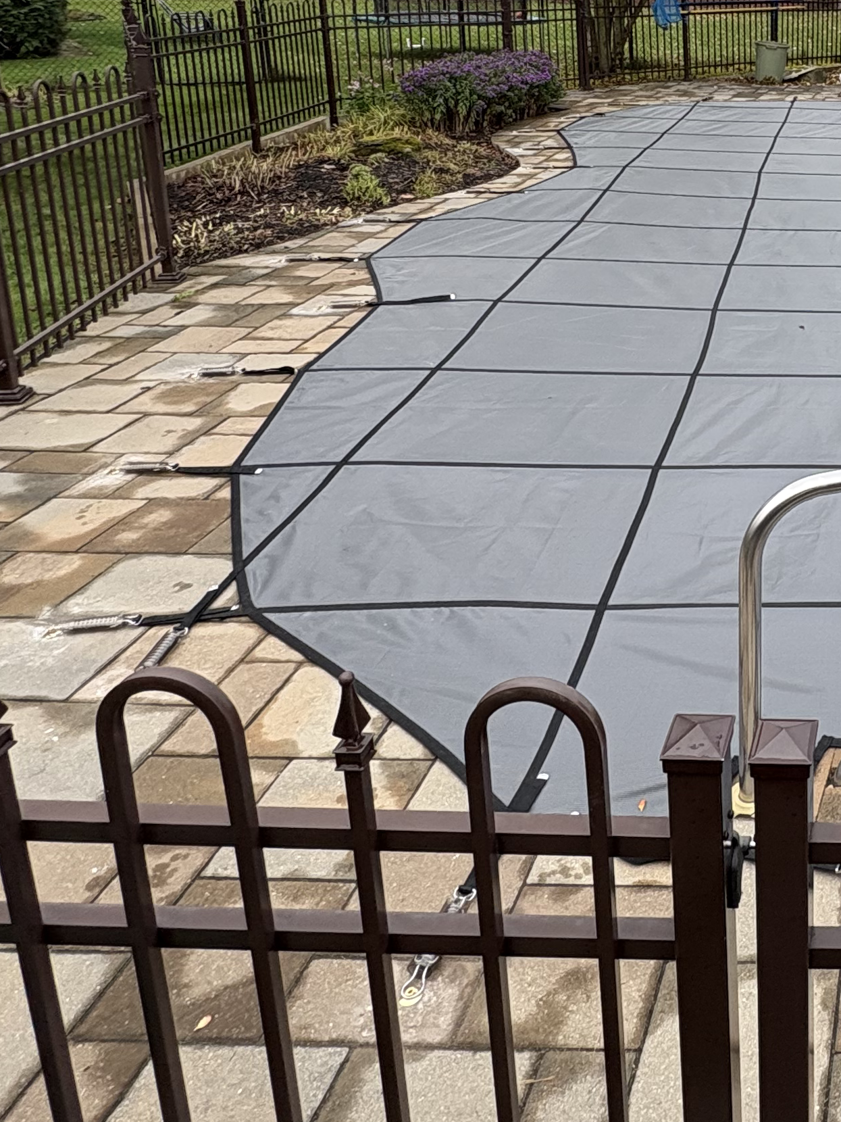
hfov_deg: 35.1
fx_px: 1101
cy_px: 190
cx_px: 952
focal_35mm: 34
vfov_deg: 50.0
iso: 64
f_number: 2.2
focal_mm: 2.22
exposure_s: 1/501
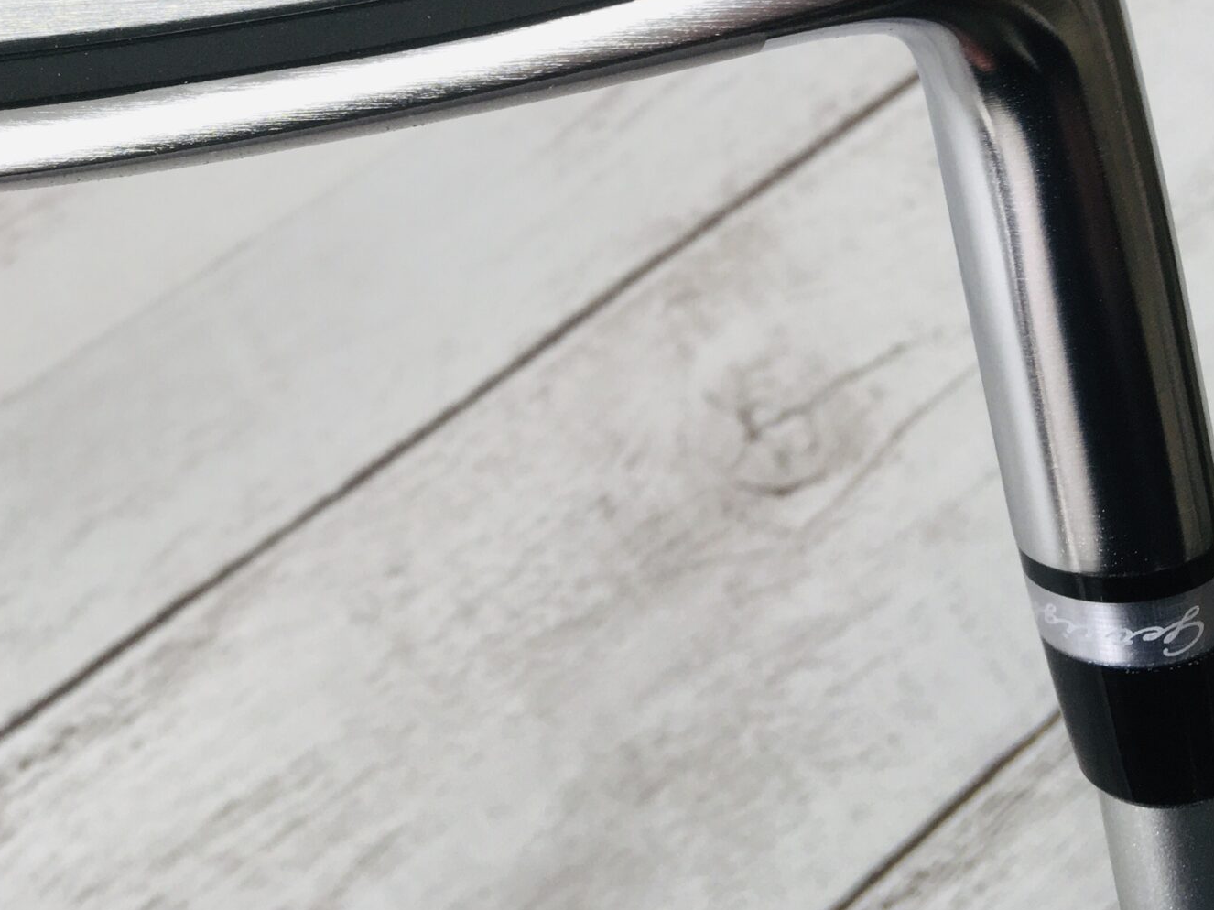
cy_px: 81
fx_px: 1964
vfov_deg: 25.3
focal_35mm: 56
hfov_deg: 33.8
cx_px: 326
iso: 40
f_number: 2.2
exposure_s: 1/120
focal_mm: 4.15
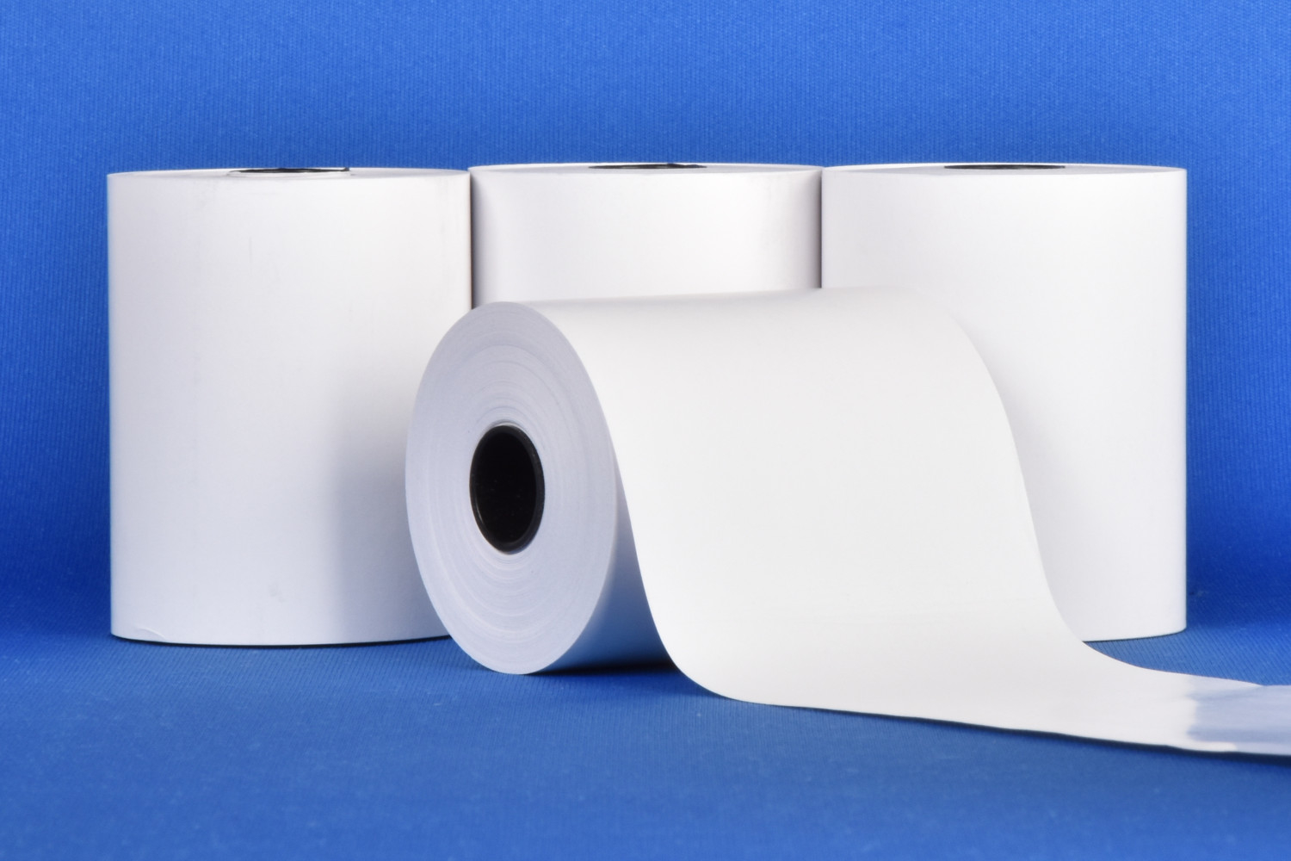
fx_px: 5648
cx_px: 646
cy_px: 430
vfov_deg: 8.7
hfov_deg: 13.0
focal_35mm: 158
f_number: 29
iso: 400
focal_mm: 105
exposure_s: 1/125
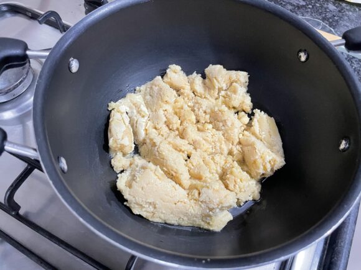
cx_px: 180
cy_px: 135
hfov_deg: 67.3
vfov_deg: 53.1
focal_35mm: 26
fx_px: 271
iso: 400
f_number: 1.6
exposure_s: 1/33
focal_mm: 4.2
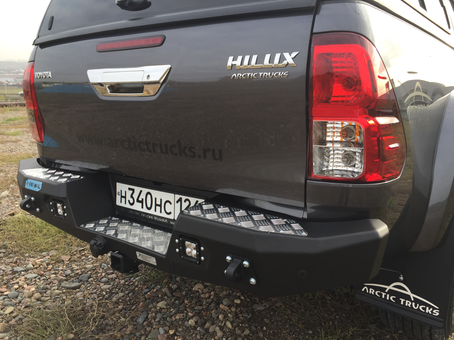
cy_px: 170
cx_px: 227
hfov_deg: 61.7
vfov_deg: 48.2
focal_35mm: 29
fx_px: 380
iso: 32
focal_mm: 4.15
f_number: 2.2
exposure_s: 1/286
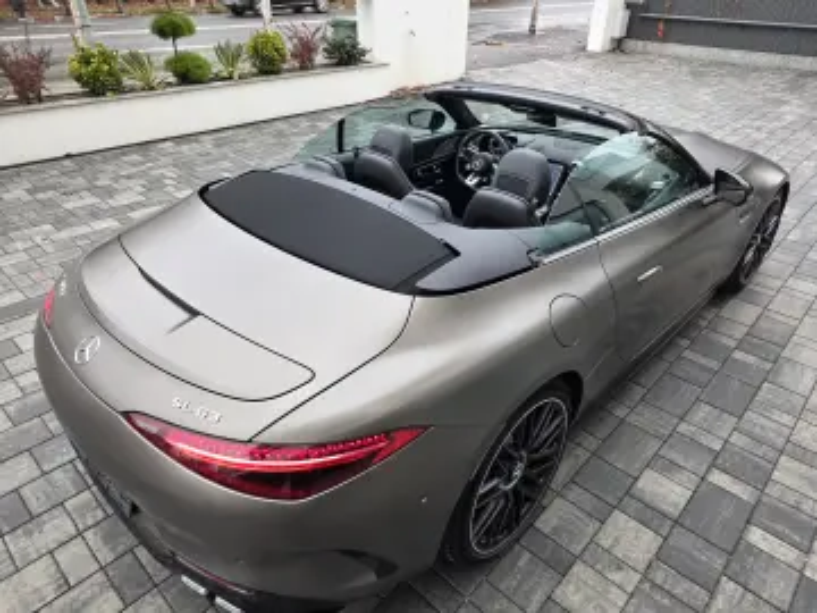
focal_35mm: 23
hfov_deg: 73.9
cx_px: 408
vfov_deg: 58.9
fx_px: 543
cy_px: 306
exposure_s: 1/50.6
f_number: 1.7
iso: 16
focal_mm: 6.25
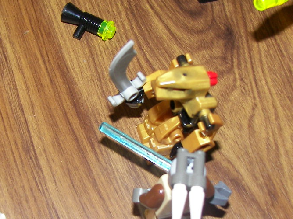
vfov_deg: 21.1
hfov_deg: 28.1
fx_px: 584
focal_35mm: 69
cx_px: 131
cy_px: 163
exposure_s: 1/30
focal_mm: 6
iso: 100
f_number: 2.8
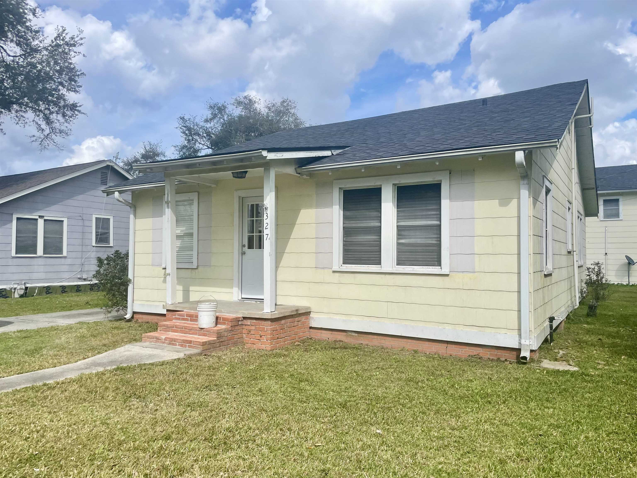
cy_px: 239
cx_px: 318
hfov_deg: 67.3
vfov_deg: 53.1
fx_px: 478
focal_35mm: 26
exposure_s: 1/4000
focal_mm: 4.2
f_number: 1.6
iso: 32
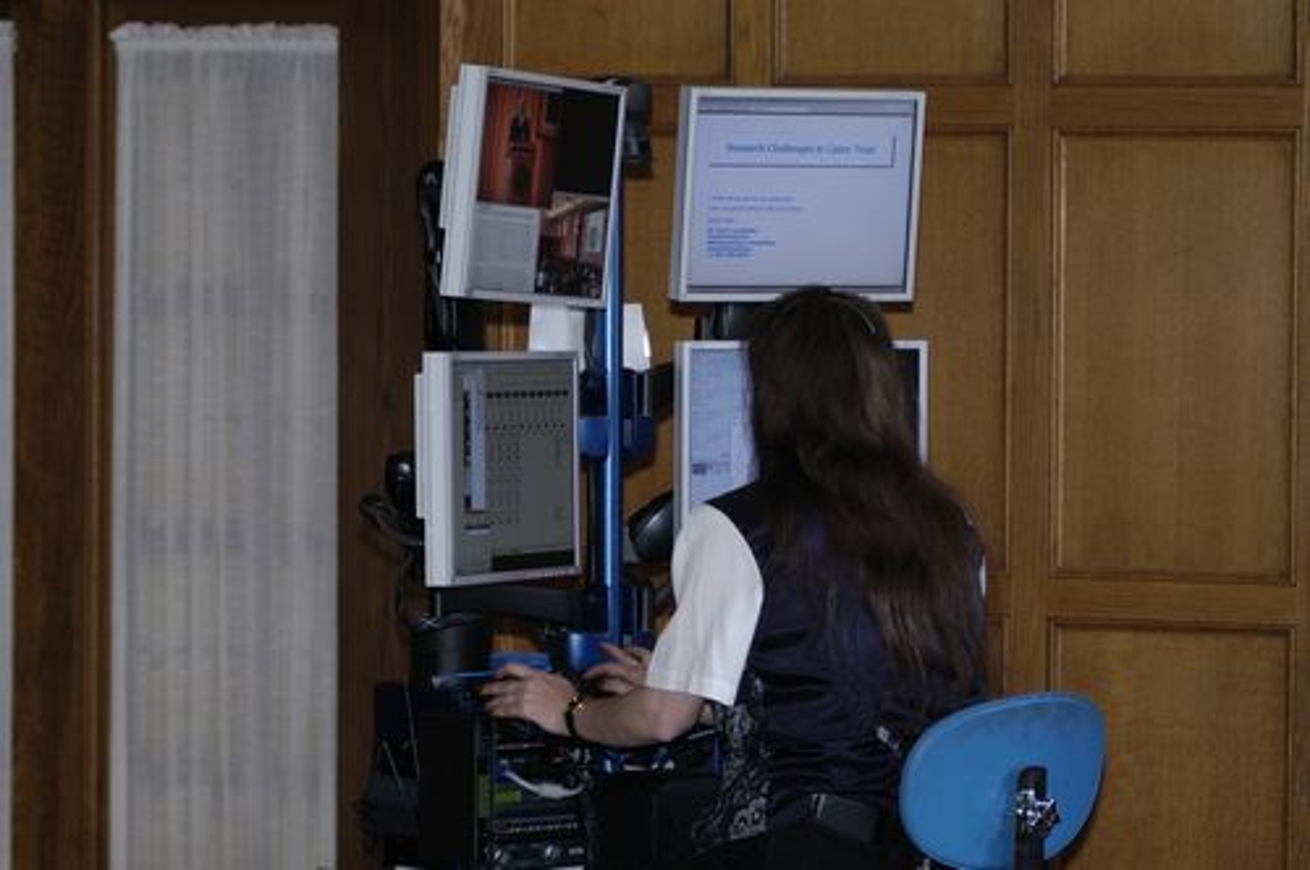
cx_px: 655
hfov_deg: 14.4
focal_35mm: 142
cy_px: 435
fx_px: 5179
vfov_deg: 9.6
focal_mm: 95
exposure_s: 1/160
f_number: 4
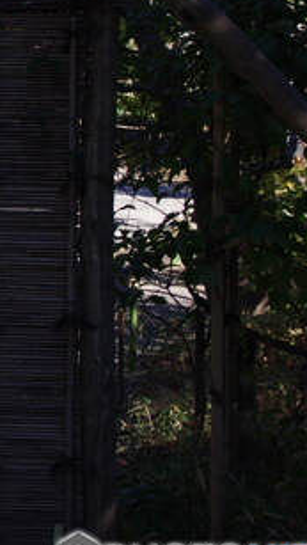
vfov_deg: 14.1
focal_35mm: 150
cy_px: 9
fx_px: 2168
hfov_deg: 7.4
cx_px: -541
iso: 320
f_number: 8
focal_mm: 29
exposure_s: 1/160
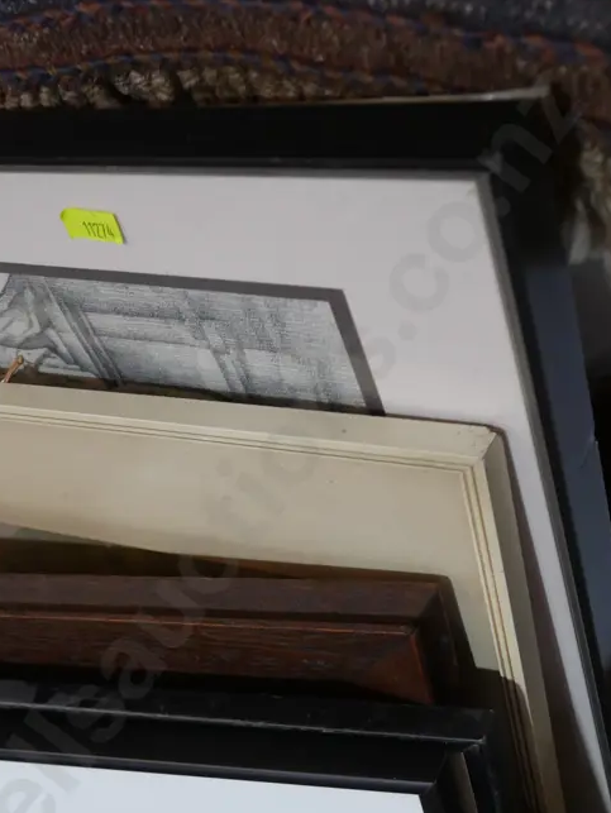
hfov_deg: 28.3
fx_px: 1199
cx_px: 175
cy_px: 606
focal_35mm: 51
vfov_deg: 36.6
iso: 640
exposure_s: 1/60
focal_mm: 16
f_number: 3.6
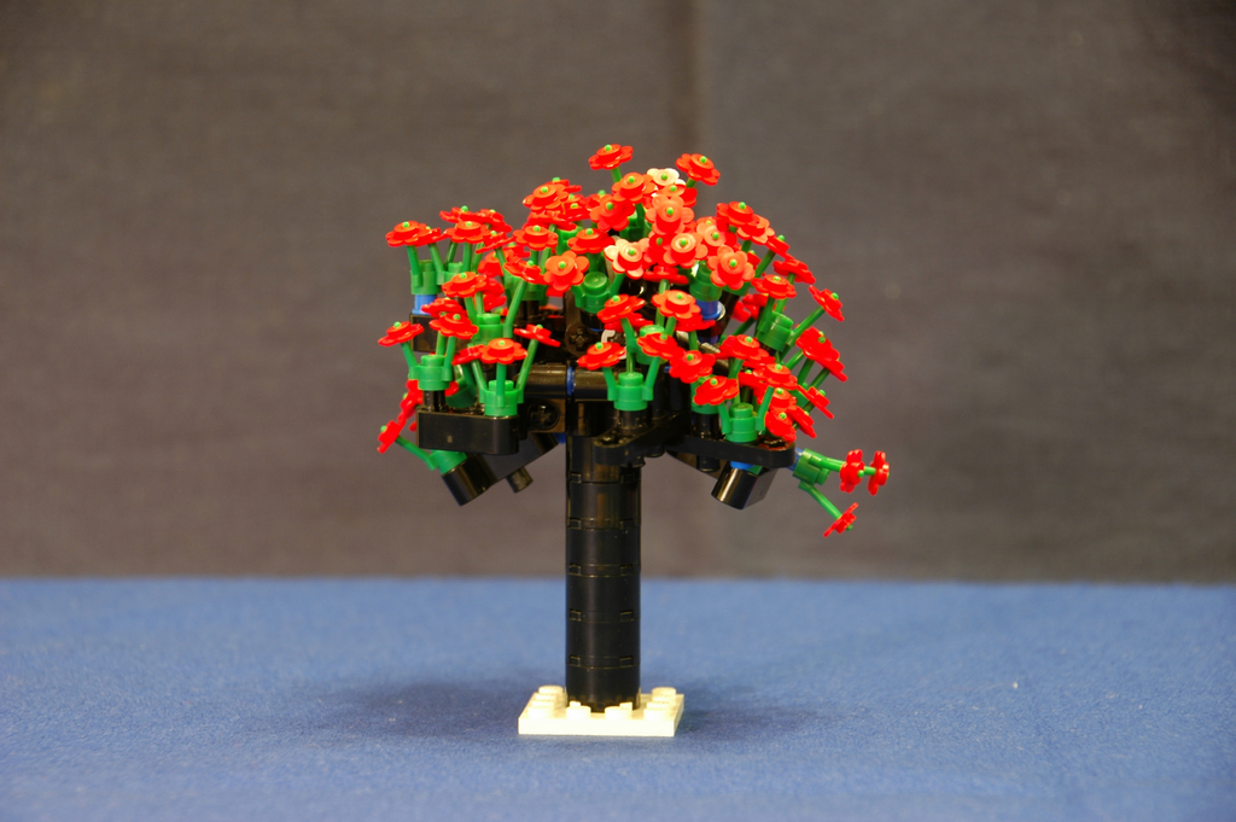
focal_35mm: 128
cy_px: 411
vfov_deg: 10.7
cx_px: 618
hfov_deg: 16.1
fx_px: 4374
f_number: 5.3
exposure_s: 1
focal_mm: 85
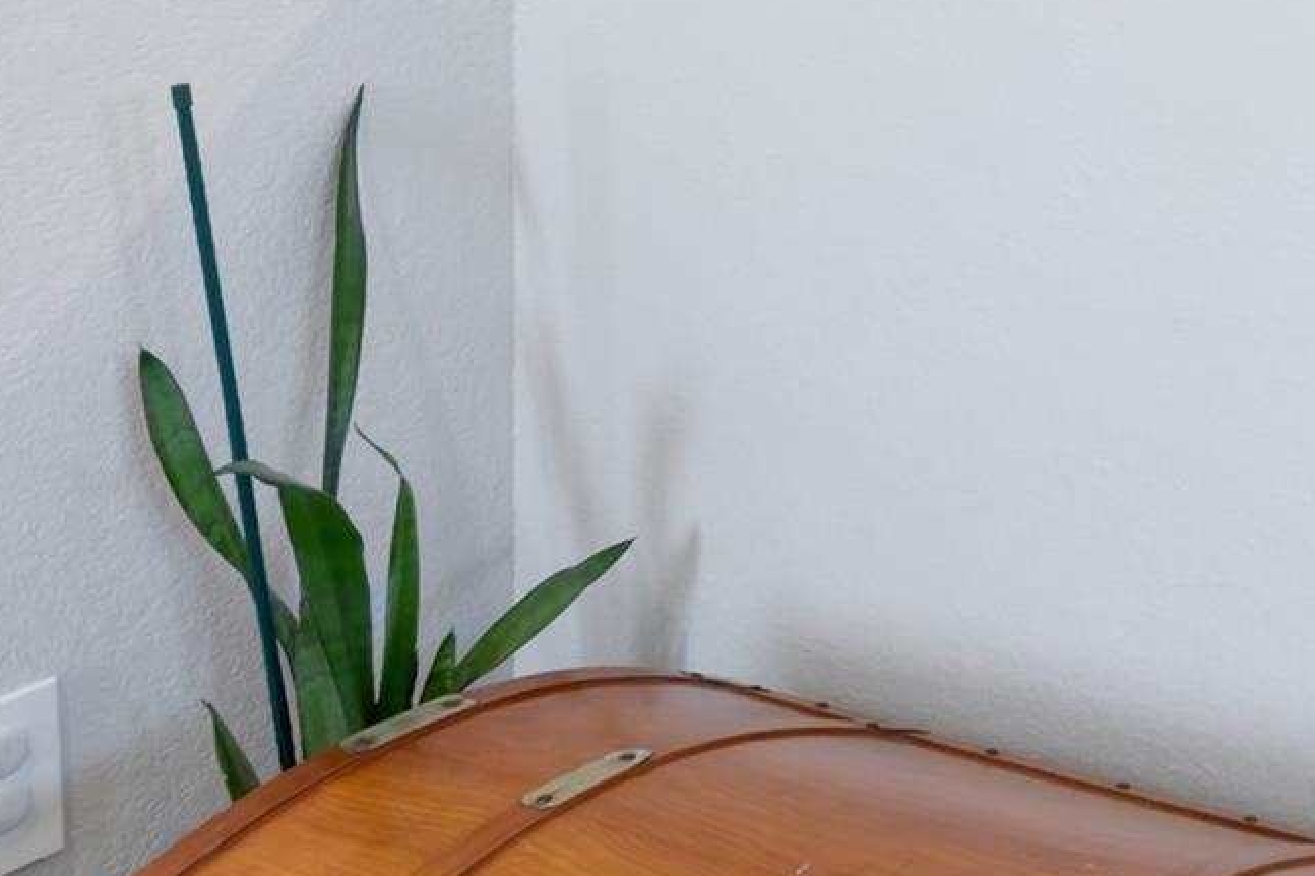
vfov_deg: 21.2
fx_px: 2081
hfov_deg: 27.0
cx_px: 1872
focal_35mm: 57
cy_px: -317
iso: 400
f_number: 8
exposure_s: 1/4
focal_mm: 18
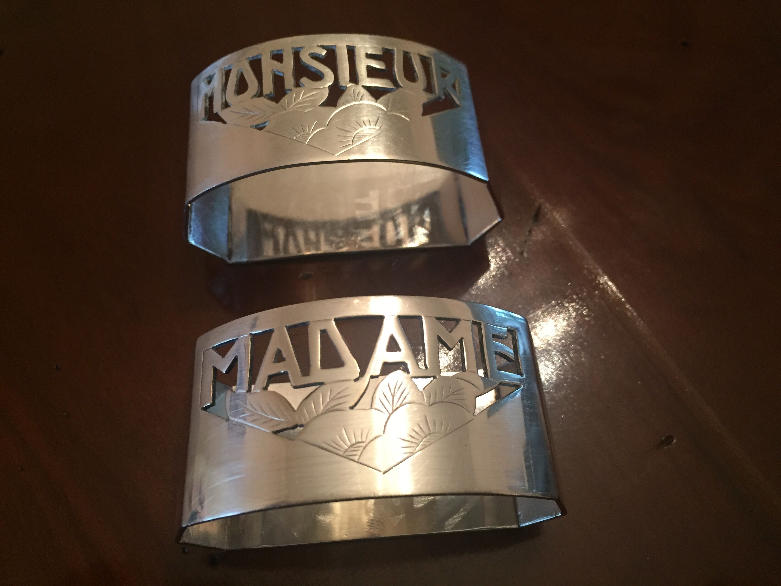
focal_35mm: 29
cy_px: 293
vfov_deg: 48.2
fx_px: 654
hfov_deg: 61.7
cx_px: 390
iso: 250
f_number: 2.2
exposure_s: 1/33
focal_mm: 4.15
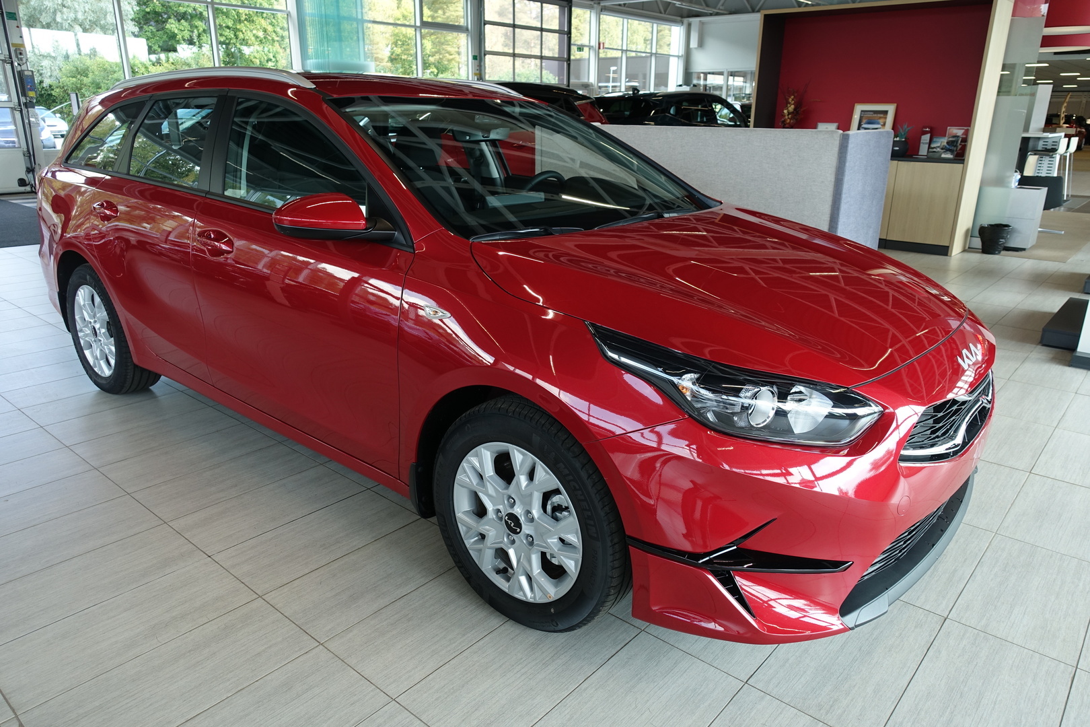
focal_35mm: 24
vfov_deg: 53.1
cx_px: 545
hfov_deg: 73.7
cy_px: 364
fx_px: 727
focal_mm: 8.8
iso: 125
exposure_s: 1/80
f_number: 3.2
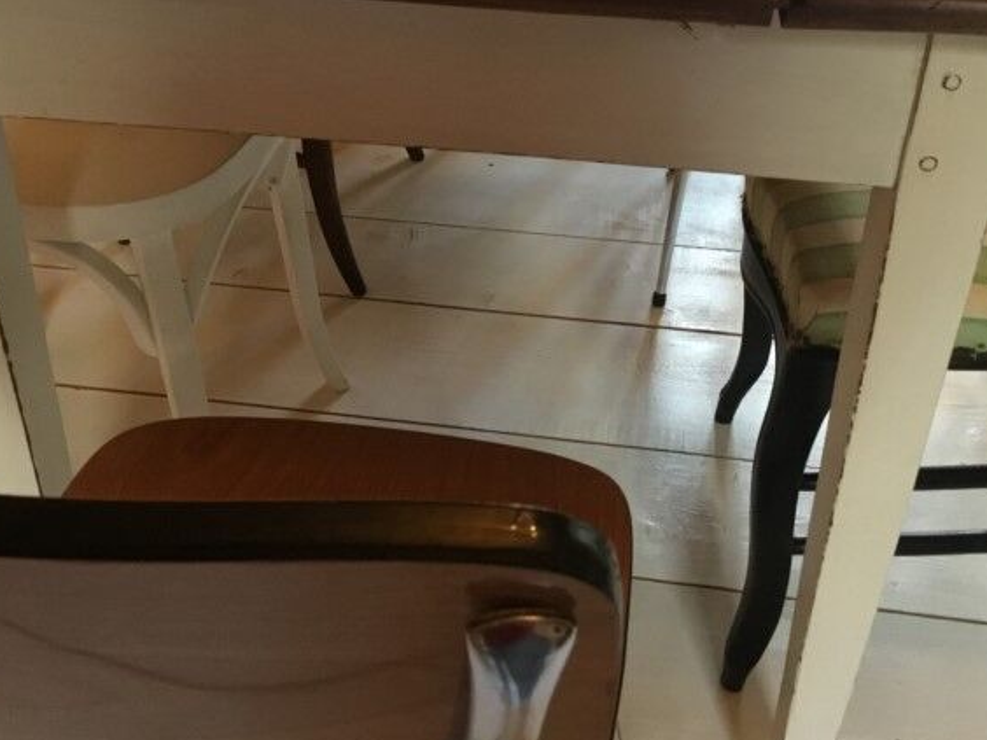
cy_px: 269
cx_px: 481
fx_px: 1255
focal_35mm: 44
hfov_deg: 42.9
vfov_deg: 32.7
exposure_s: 1/33
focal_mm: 3.3
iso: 250
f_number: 2.4
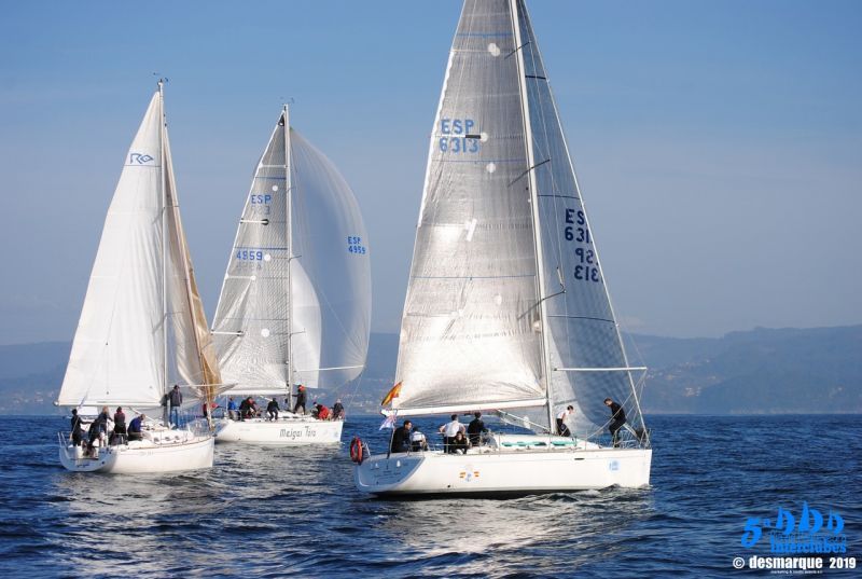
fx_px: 2159
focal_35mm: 90
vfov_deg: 15.3
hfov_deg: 22.6
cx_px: 431
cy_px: 290
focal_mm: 60
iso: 100
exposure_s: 1/640
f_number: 6.3
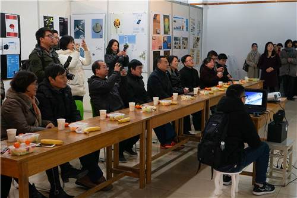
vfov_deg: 29.8
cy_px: 99
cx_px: 148
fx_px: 371
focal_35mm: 45
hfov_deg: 43.6
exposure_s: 1/125
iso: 640
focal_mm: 30
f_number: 4.5
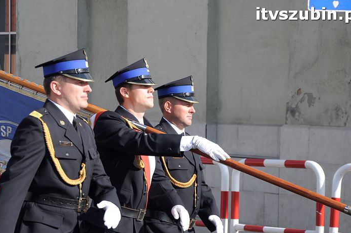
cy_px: 141
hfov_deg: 12.5
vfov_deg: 8.3
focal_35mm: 165
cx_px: 155
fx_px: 1607
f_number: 7.1
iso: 400
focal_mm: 90
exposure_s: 1/800
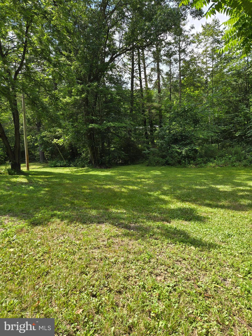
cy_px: 168
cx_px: 126
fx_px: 223
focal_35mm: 23
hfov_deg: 58.9
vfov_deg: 73.9
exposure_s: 1/746
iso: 25
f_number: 1.8
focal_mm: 5.4
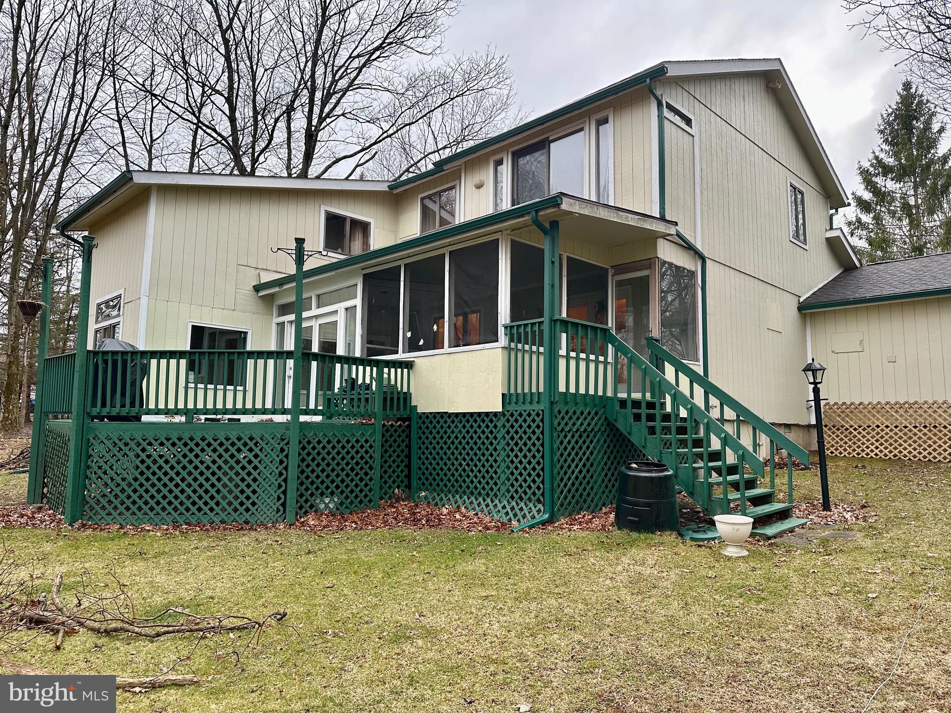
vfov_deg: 56.8
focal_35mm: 24
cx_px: 476
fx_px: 659
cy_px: 356
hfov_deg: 71.6
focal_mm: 6.86
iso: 125
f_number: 1.78
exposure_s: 1/121
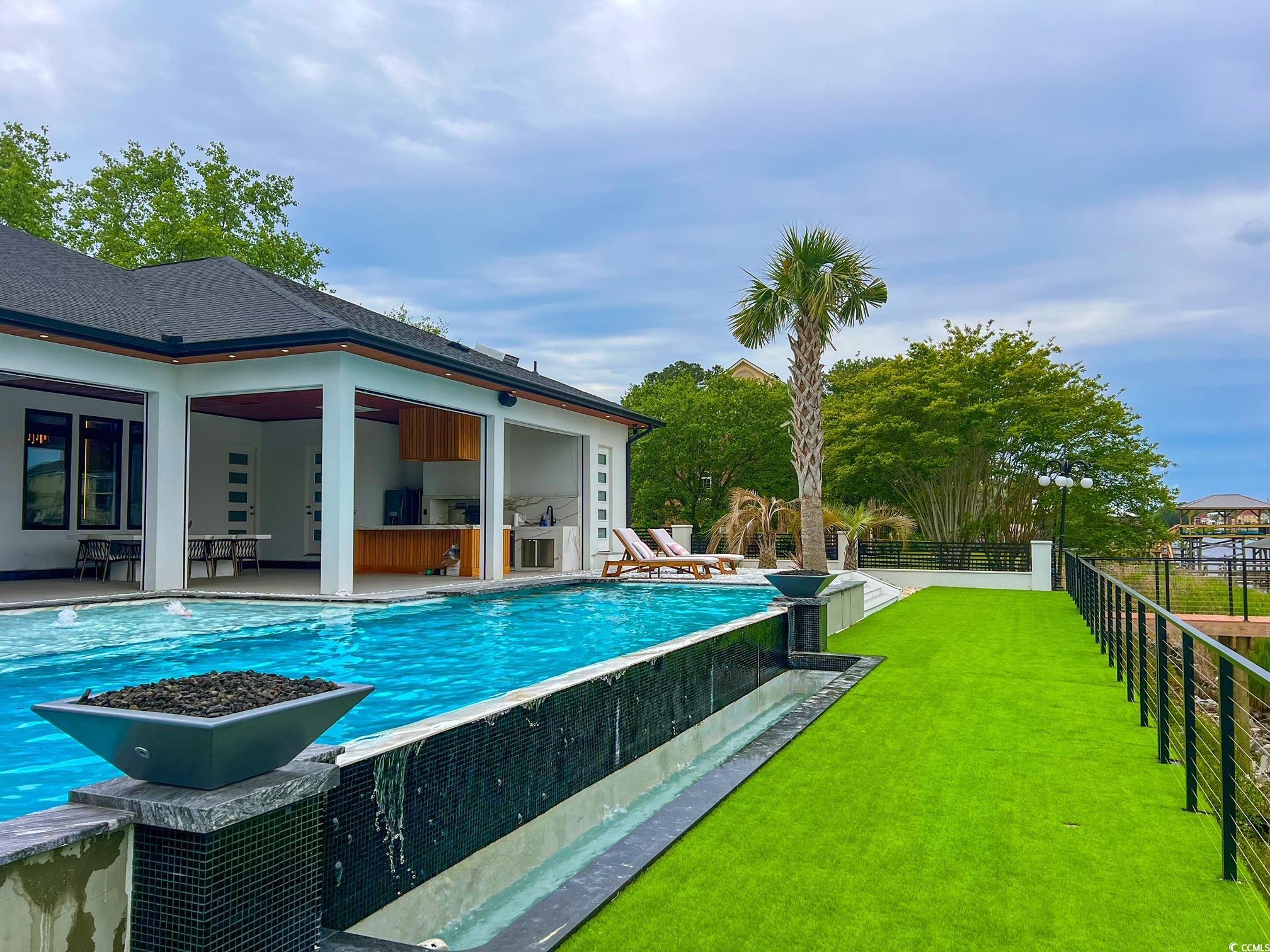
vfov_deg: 53.1
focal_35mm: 26
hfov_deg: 67.3
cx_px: 635
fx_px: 954
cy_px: 476
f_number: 1.5
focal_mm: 5.7
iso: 50
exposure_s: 1/5300
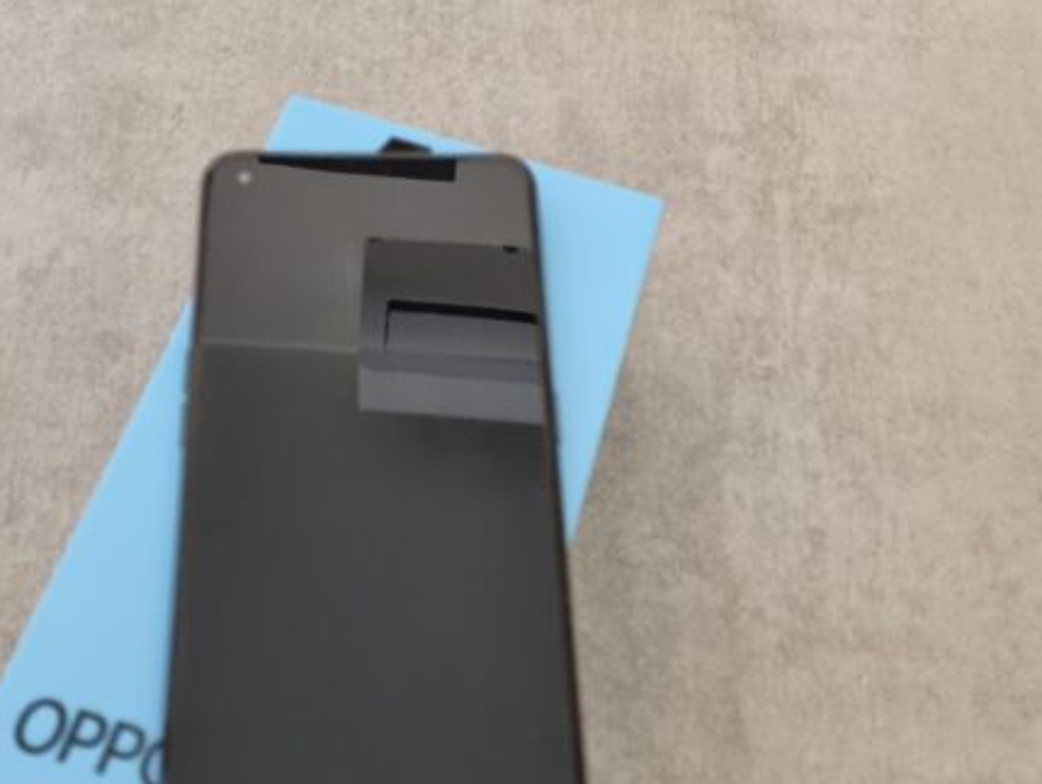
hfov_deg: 58.2
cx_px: 483
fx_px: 934
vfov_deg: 45.5
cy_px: 385
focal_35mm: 31
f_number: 1.8
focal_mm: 5.4
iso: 800
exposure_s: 1/50
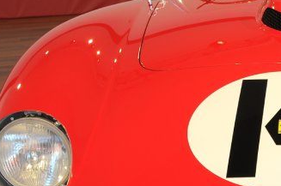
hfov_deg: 19.0
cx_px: 348
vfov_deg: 13.4
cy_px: 158
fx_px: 787
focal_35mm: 101
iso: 200
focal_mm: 22
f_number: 6.3
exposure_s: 1/100
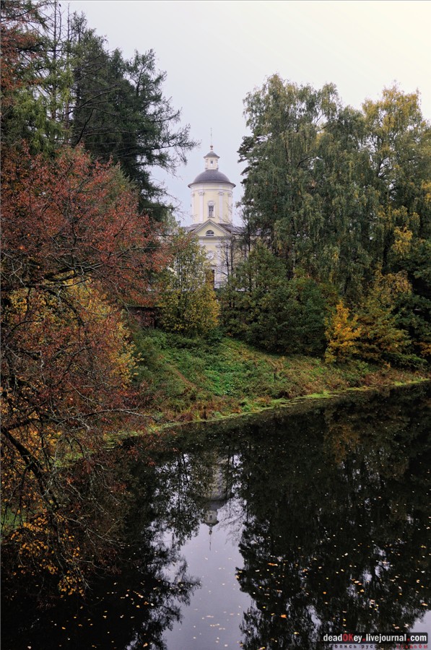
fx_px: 649
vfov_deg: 53.2
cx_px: 216
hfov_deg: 36.8
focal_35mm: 36
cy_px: 325
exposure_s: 1/200
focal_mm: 24
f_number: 5.6
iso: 500
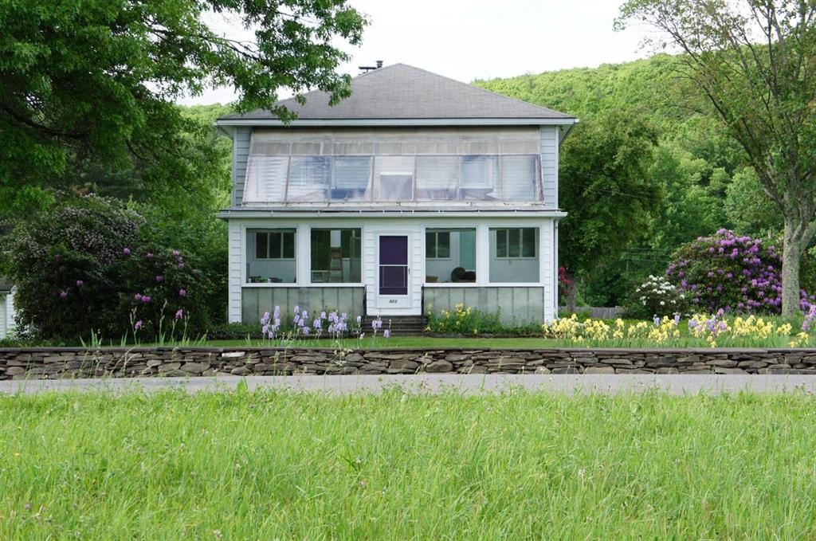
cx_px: 408
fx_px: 1392
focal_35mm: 62
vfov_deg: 22.0
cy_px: 270
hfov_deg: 32.7
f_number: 9
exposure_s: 1/100
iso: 200
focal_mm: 41
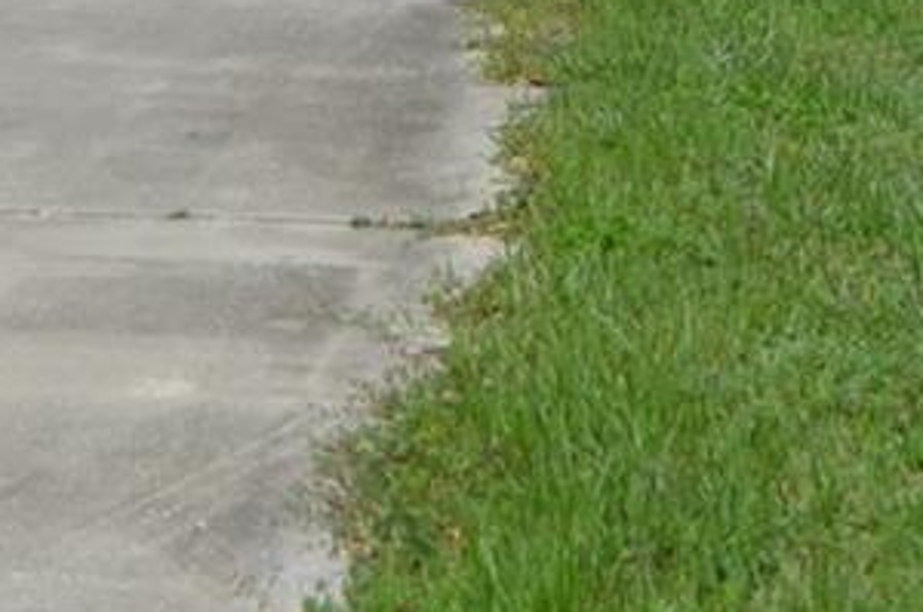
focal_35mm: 144
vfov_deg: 8.6
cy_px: -872
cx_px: 529
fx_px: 3686
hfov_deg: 14.3
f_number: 3.5
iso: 125
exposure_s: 1/2000
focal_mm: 18
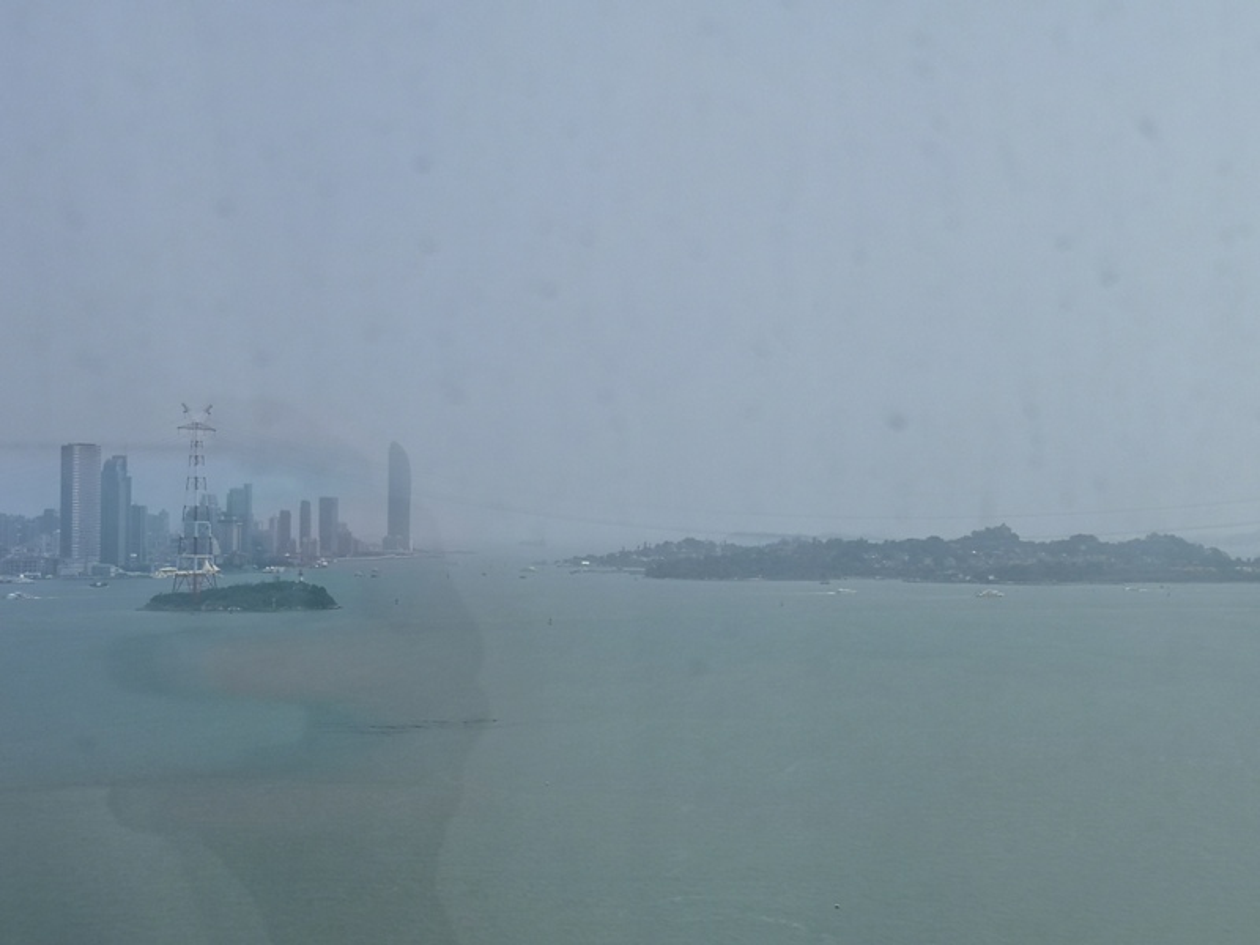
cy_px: 472
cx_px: 630
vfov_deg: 22.3
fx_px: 2402
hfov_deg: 29.4
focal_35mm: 66
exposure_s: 1/1477
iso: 50
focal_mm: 3.95
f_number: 1.8
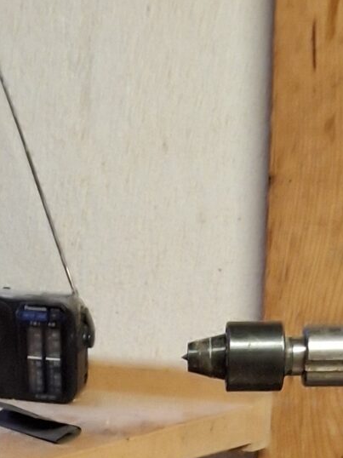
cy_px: 747
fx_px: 1573
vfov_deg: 15.0
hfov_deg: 12.4
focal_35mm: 119
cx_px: 163
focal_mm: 4.69
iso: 320
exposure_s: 1/50
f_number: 1.8
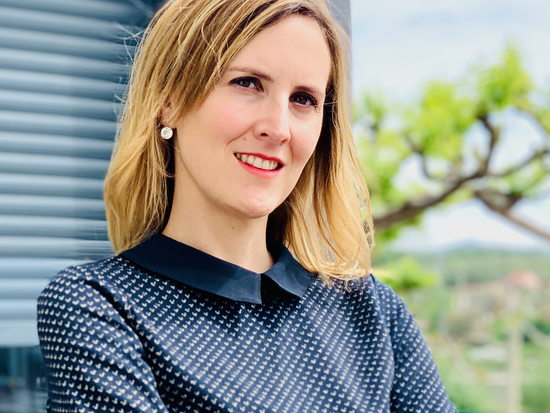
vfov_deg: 13.5
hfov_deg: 17.8
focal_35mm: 109
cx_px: 485
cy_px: 294
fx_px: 1732
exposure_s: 1/773
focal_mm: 6
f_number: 2.4
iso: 16
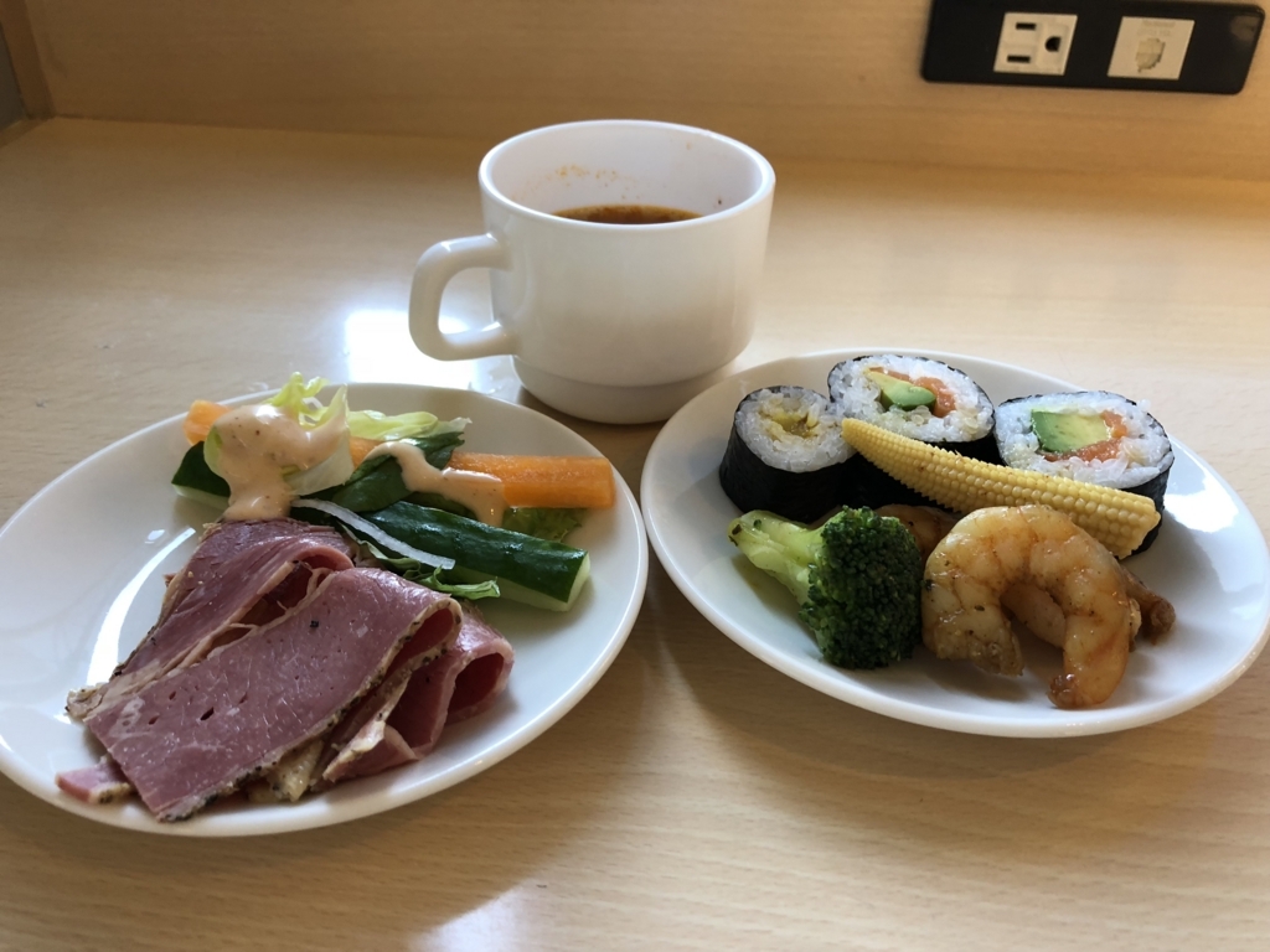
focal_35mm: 28
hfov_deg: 63.4
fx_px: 1027
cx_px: 635
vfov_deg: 49.7
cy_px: 476
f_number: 1.8
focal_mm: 4
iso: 40
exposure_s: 1/20
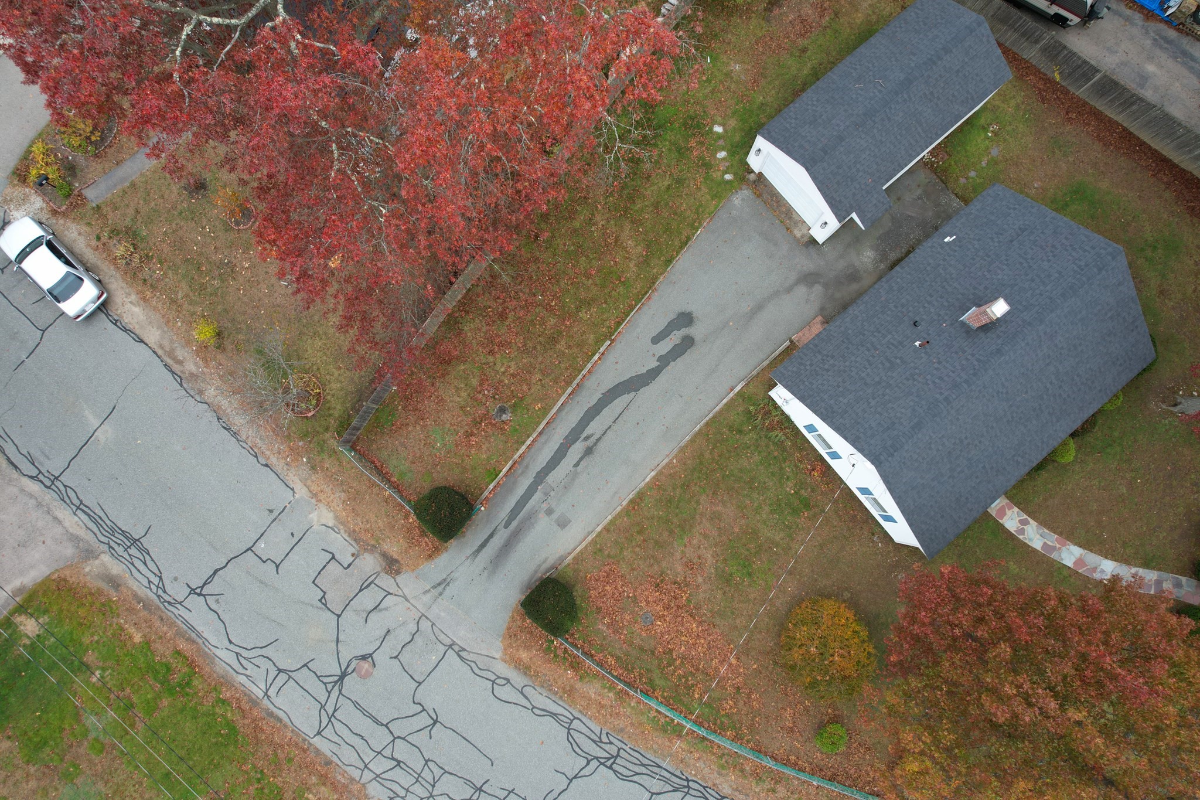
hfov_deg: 78.6
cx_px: 600
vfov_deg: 57.2
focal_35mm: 22
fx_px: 733
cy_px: 400
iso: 100
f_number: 2.8
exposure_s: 1/250
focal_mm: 8.38
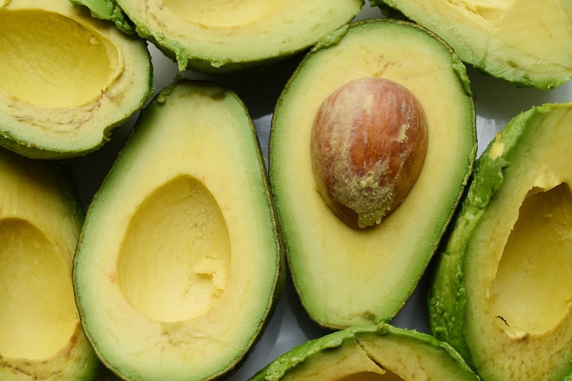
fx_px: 1017
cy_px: 197
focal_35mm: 64
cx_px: 270
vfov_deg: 21.2
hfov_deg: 31.4
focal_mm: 40
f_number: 8
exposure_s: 1/8
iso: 100
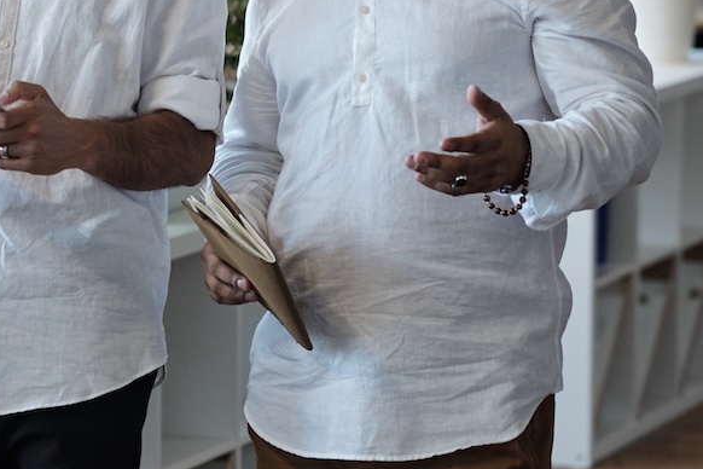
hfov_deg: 9.3
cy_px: -18
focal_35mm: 219
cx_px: -169
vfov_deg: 6.3
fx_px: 4276
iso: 800
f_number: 2.8
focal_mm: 85
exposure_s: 1/200
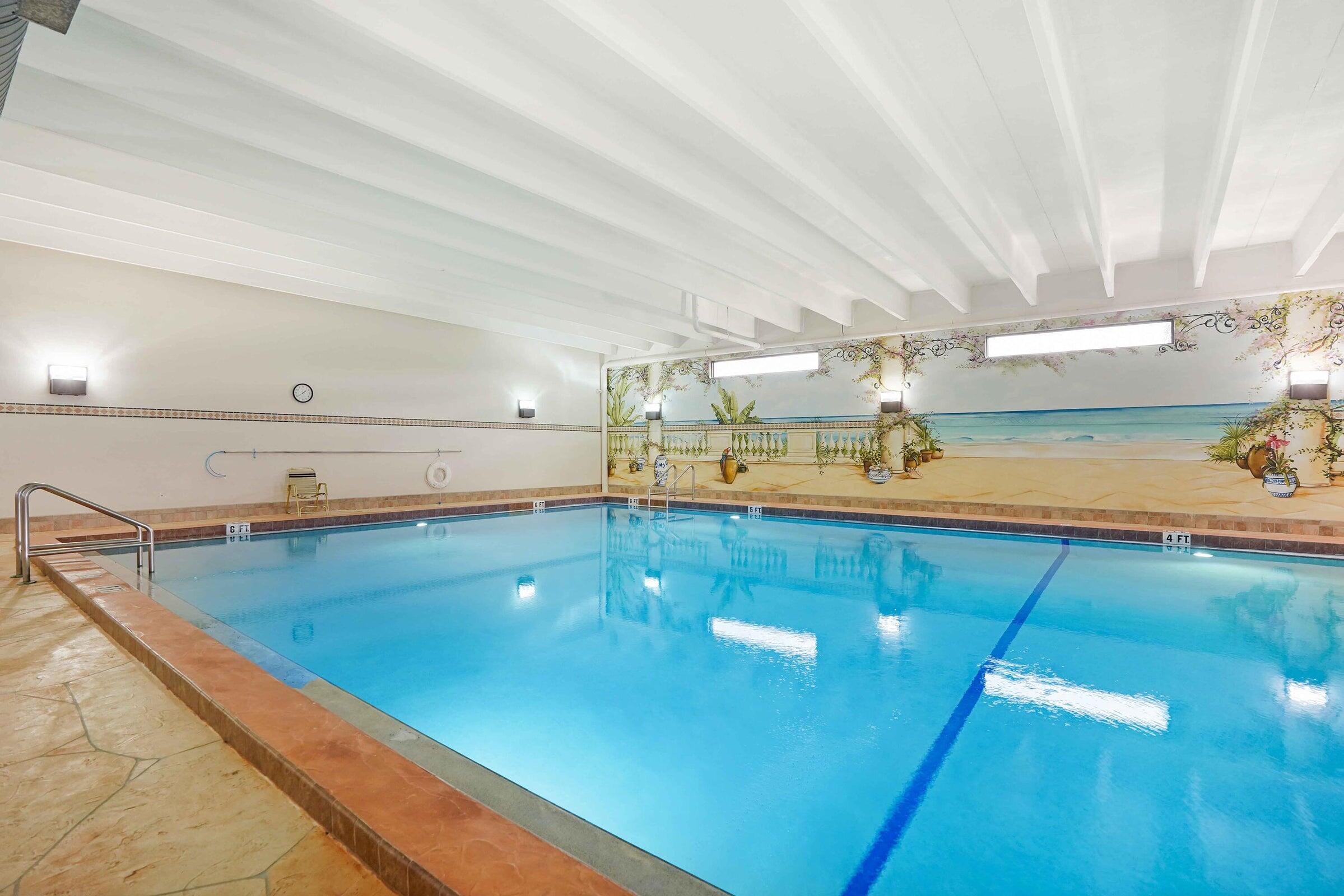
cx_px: 672
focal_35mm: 16
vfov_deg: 73.8
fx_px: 597
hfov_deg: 96.7
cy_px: 448
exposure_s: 1/160
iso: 1600
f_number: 4.5
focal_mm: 16
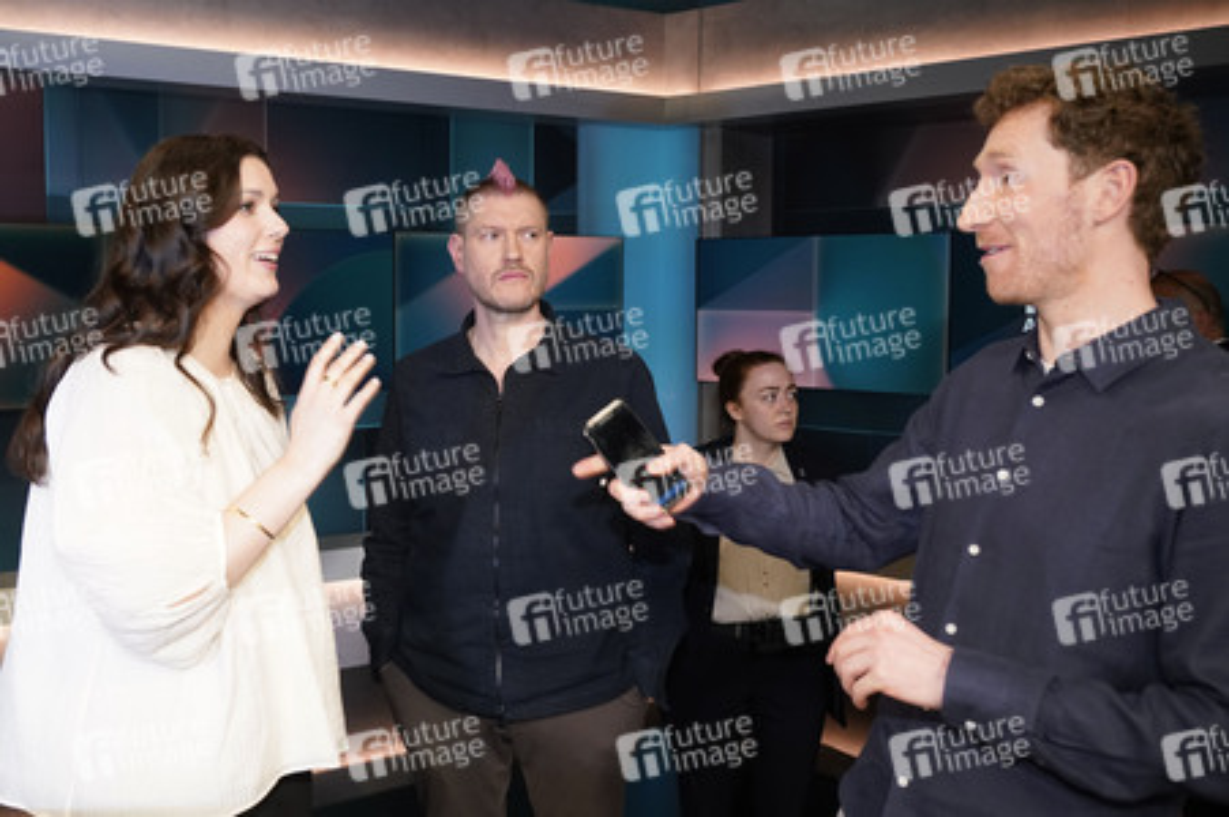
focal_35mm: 28
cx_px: 614
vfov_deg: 46.3
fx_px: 955
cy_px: 408
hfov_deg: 65.5
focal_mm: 28
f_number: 5
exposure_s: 1/160
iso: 2000
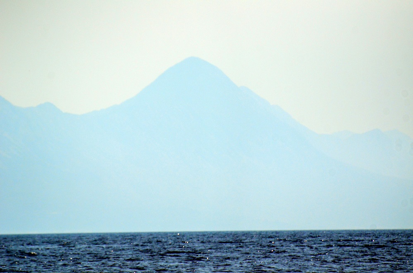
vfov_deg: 3.0
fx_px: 5150
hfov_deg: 4.6
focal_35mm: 450
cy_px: 136
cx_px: 206
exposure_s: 1/8000
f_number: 6.3
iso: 1400
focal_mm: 300
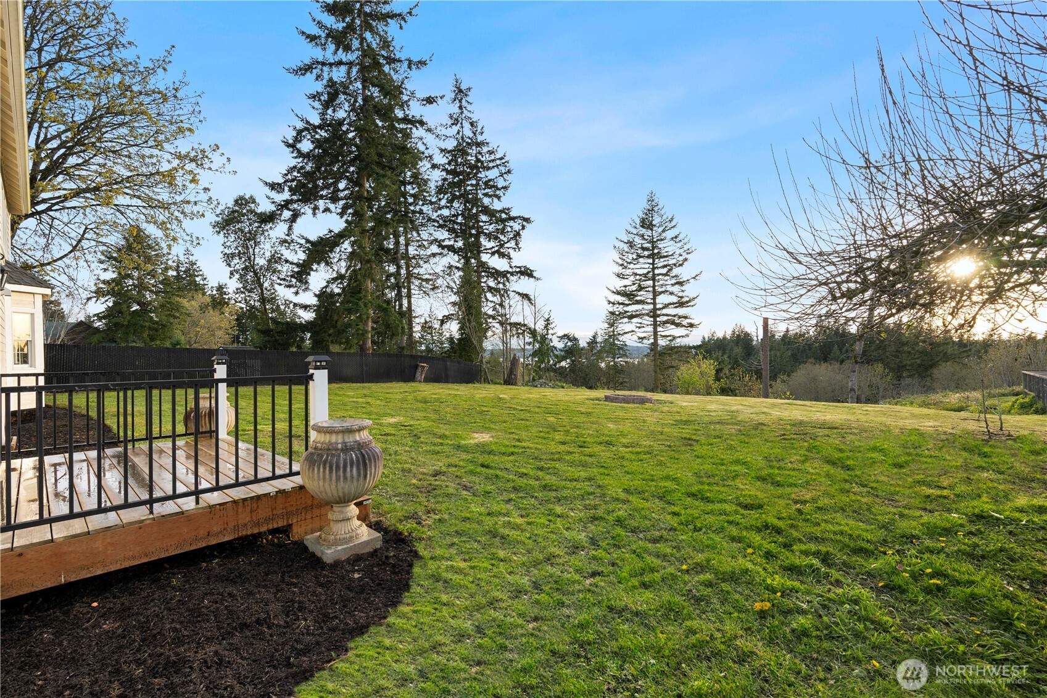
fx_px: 451
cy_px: 349
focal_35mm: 16
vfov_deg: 75.5
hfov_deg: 98.5
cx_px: 524
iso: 200
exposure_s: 1/30
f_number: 8
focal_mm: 15.5
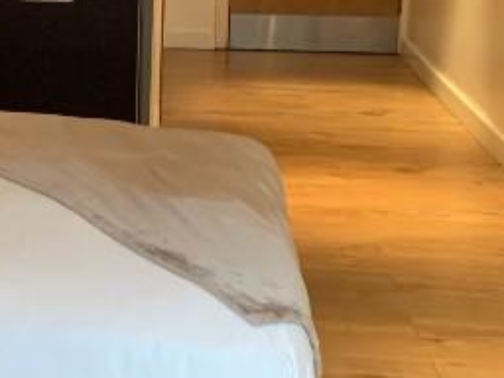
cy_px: 85
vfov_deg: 14.2
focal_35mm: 104
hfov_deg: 18.2
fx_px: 1514
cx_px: -53
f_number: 1.8
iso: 320
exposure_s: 1/50
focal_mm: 4.25
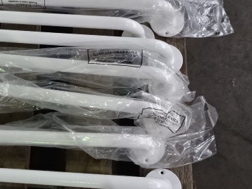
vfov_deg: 35.0
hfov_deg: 44.4
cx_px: 65
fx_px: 298
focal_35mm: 41
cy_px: 114
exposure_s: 1/30
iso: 320
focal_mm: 4.1
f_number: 3.5
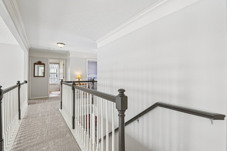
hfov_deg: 96.7
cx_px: 114
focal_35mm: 16
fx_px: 101
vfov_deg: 73.7
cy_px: 76
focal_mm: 16
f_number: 8
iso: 100
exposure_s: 1/20
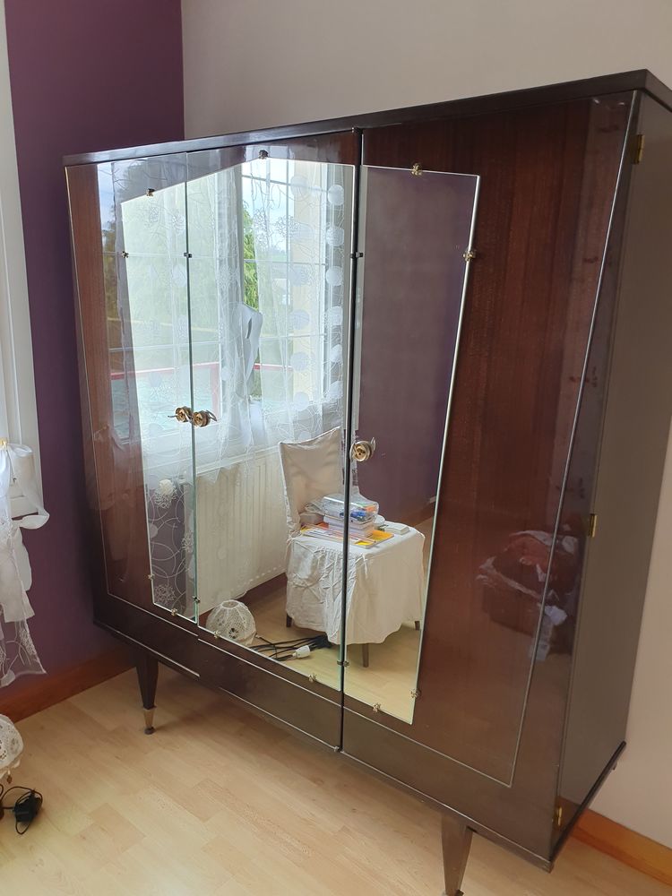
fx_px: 673
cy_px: 448
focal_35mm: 26
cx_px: 336
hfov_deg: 53.1
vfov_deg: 67.3
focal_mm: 4.32
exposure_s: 1/100
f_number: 2.4
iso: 64
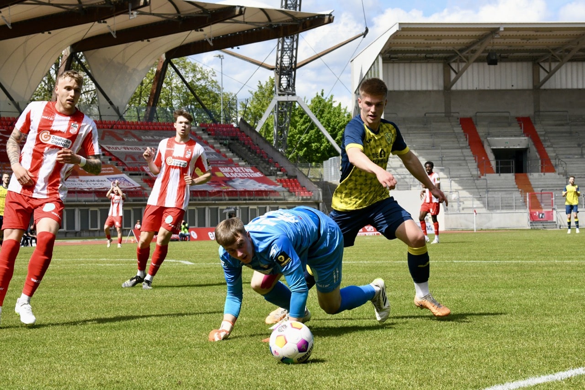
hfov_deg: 20.8
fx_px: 1592
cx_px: 292
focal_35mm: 98
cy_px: 195
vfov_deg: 14.0
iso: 2500
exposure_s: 1/1600
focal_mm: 98
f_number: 16
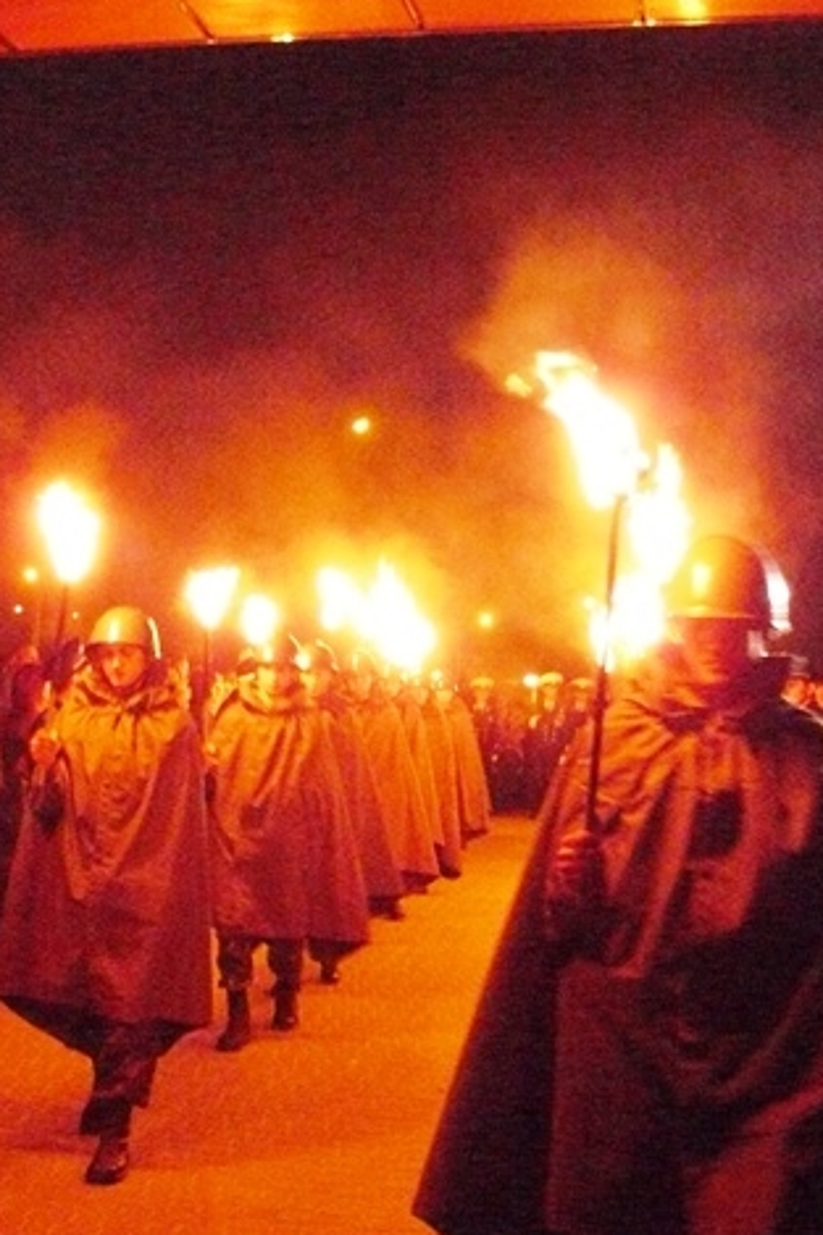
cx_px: 289
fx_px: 1750
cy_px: 612
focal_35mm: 51
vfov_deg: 38.9
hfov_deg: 26.3
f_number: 2.8
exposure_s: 1/13
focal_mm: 6
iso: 1250
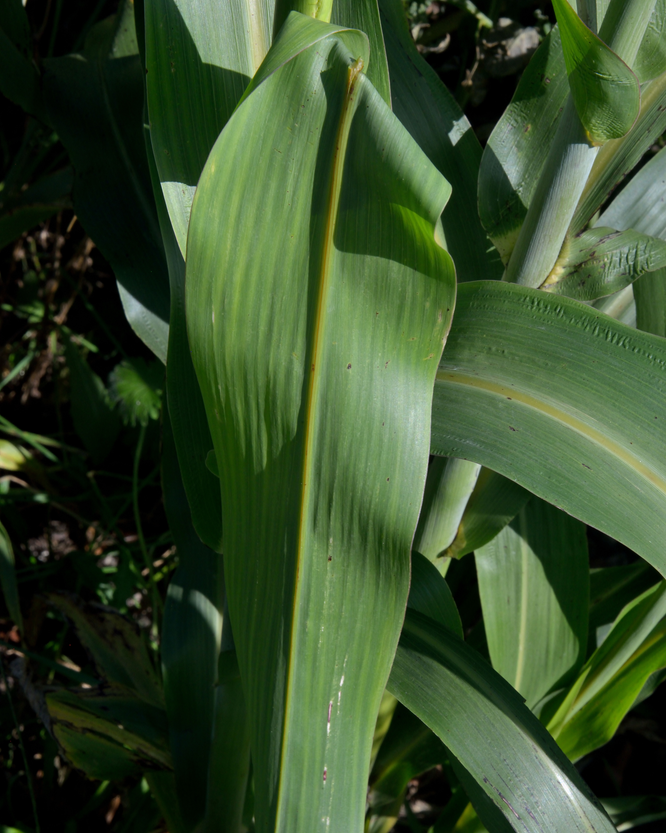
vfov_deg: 17.9
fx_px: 2636
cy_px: 436
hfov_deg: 14.4
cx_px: 333
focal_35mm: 107
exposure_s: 1/200
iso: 800
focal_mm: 95
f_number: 22
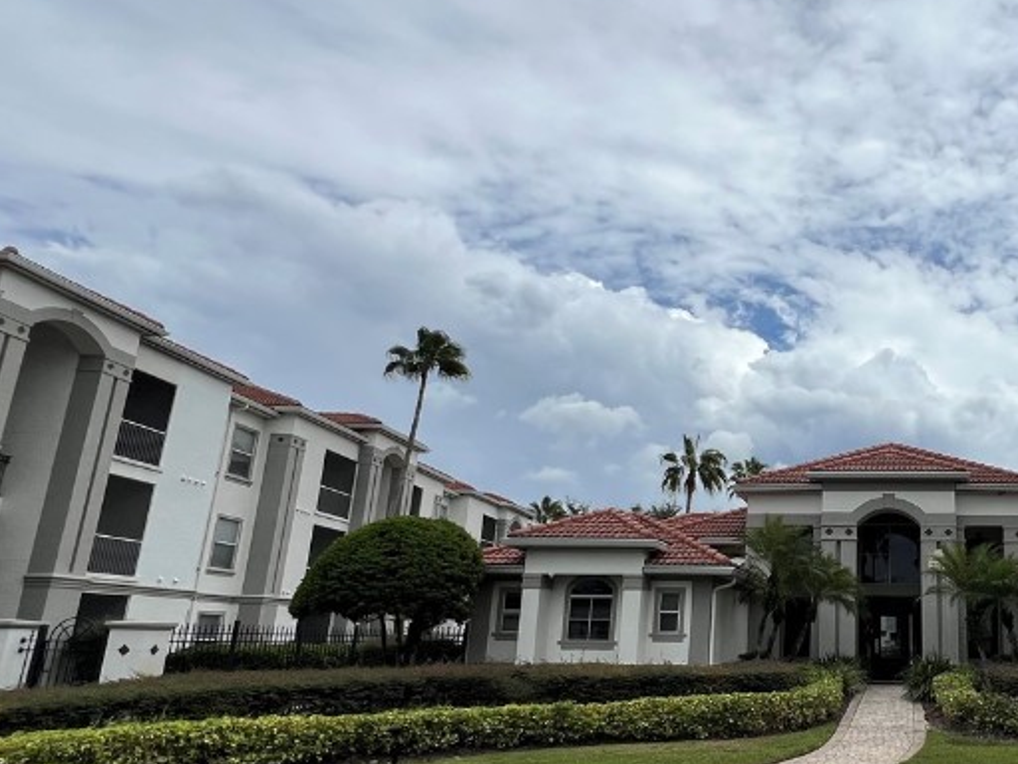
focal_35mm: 26
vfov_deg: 52.8
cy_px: 448
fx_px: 765
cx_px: 859
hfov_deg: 60.1
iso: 32
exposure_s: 1/4219
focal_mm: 1.57
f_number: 1.8
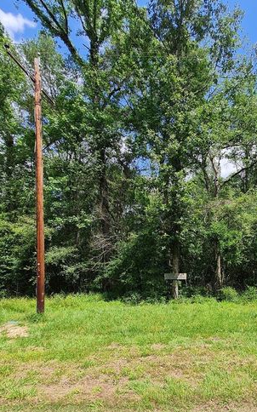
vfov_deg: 86.4
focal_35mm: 19
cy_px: 257
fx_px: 213
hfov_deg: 58.6
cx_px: 196
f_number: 2.2
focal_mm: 1.74
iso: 50
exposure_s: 1/972
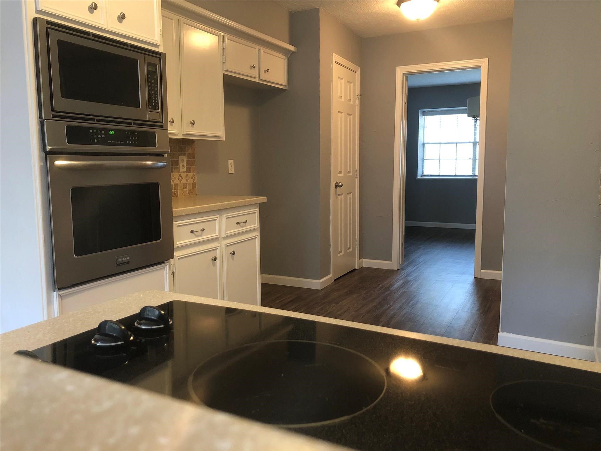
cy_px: 226
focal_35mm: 28
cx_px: 300
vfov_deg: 49.7
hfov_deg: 63.4
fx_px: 486
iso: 64
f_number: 1.8
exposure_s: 1/15
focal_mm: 3.99
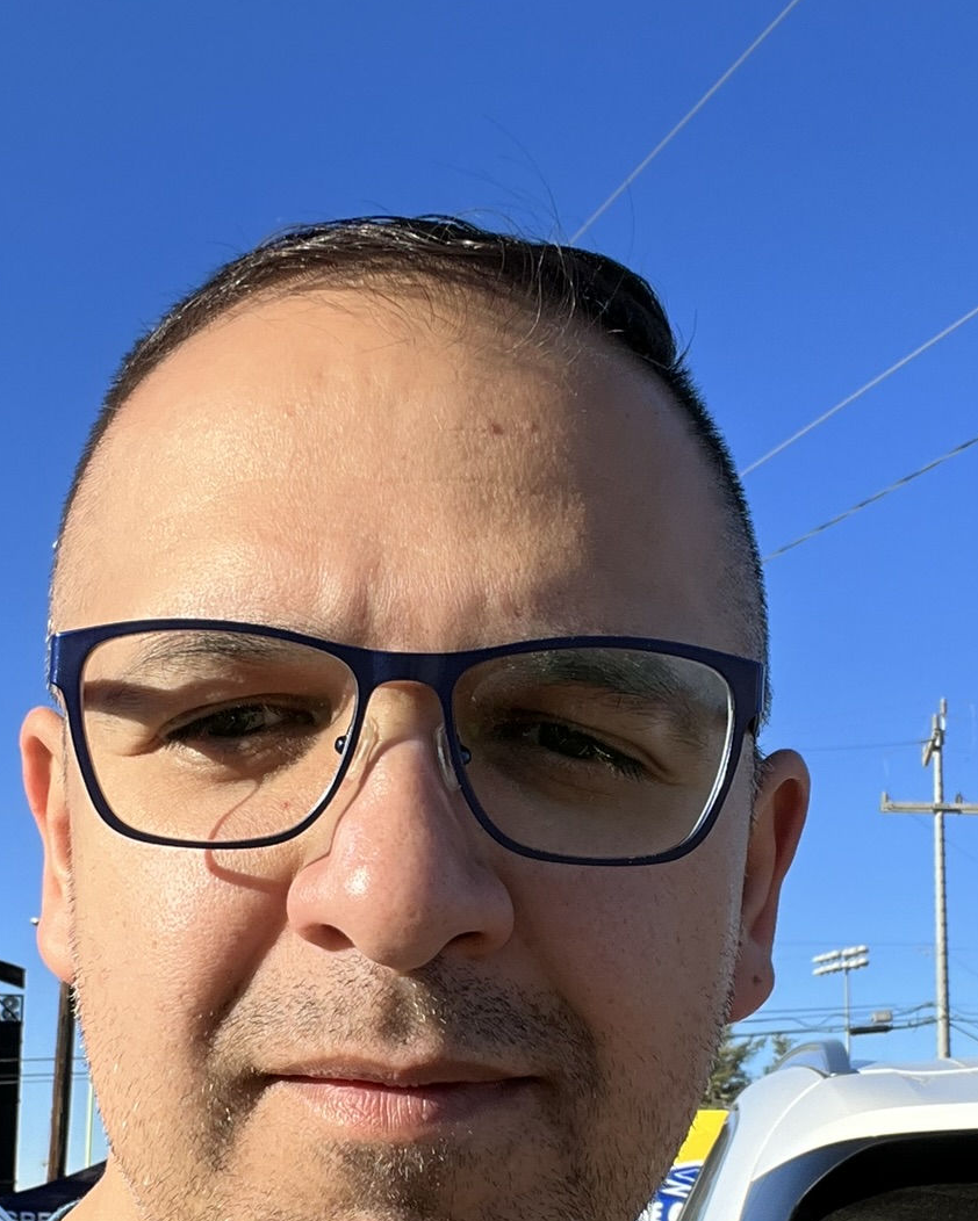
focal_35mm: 57
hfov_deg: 26.7
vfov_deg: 32.3
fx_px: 2062
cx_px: 456
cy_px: 940
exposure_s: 1/740
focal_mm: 2.71
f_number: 2.2
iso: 32
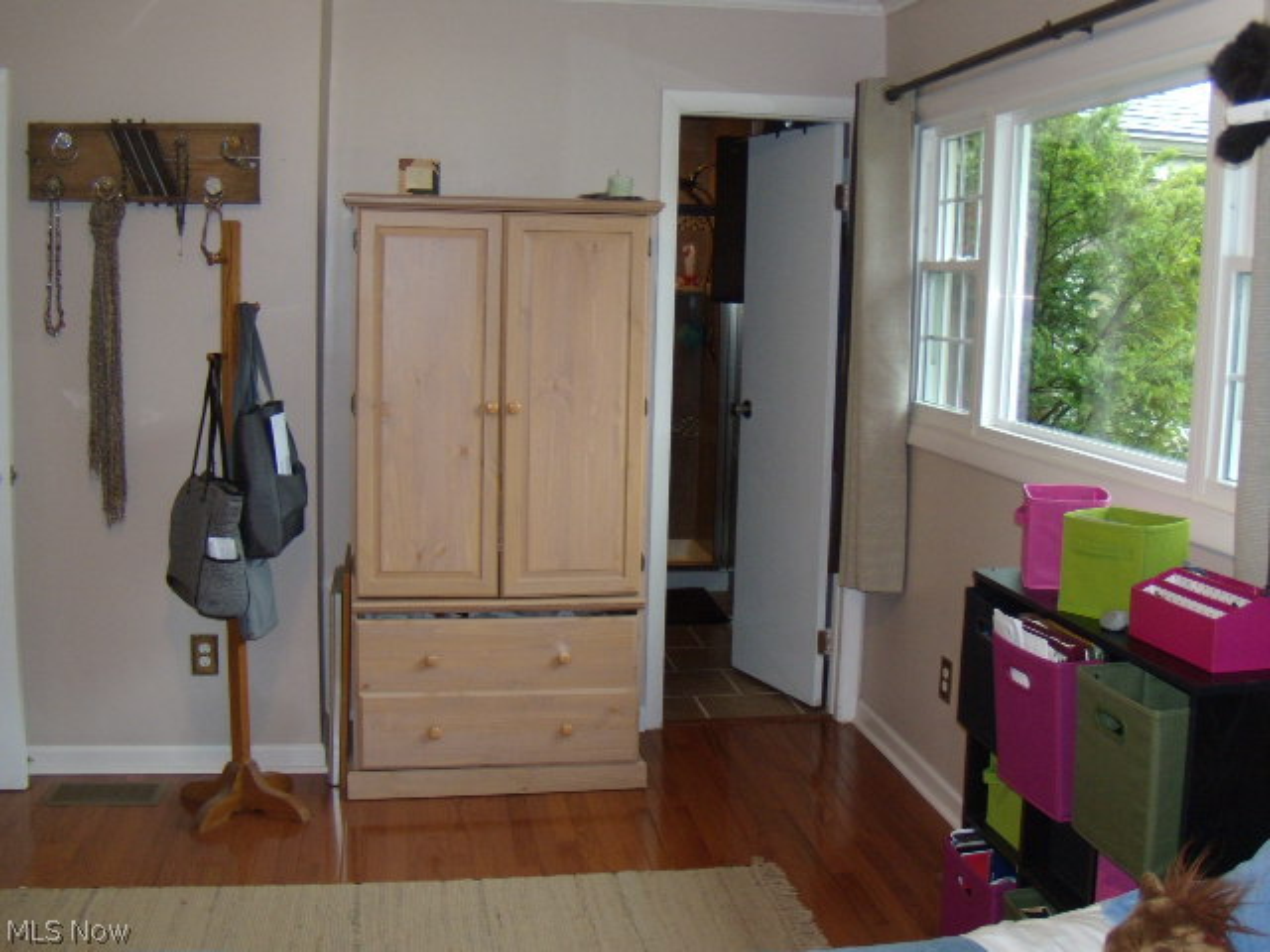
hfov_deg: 51.4
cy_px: 476
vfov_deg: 39.7
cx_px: 635
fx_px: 1321
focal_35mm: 36
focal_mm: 6.4
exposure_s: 1/30
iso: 200
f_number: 3.6
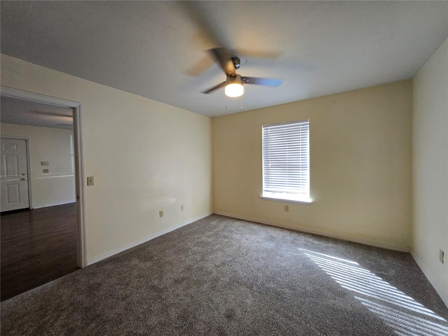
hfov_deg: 106.2
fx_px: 168
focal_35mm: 13
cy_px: 168
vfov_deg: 89.9
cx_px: 224
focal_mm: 1.7
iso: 100
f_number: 2.2
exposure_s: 1/60
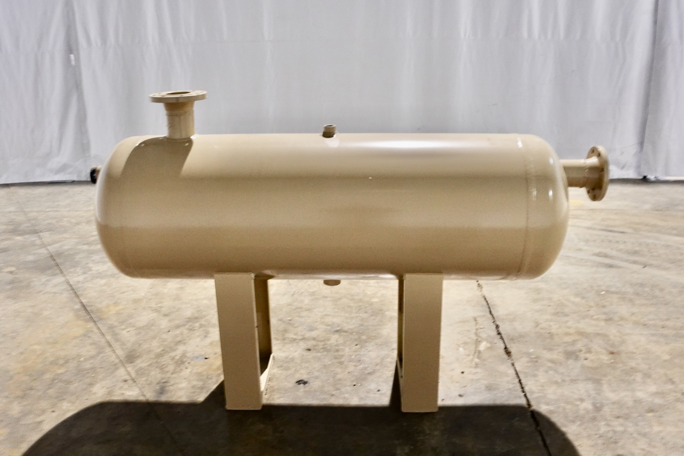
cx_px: 345
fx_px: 684
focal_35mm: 36
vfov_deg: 36.9
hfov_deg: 53.1
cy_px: 234
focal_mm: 13.4
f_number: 2.8
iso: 800
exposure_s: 1/20
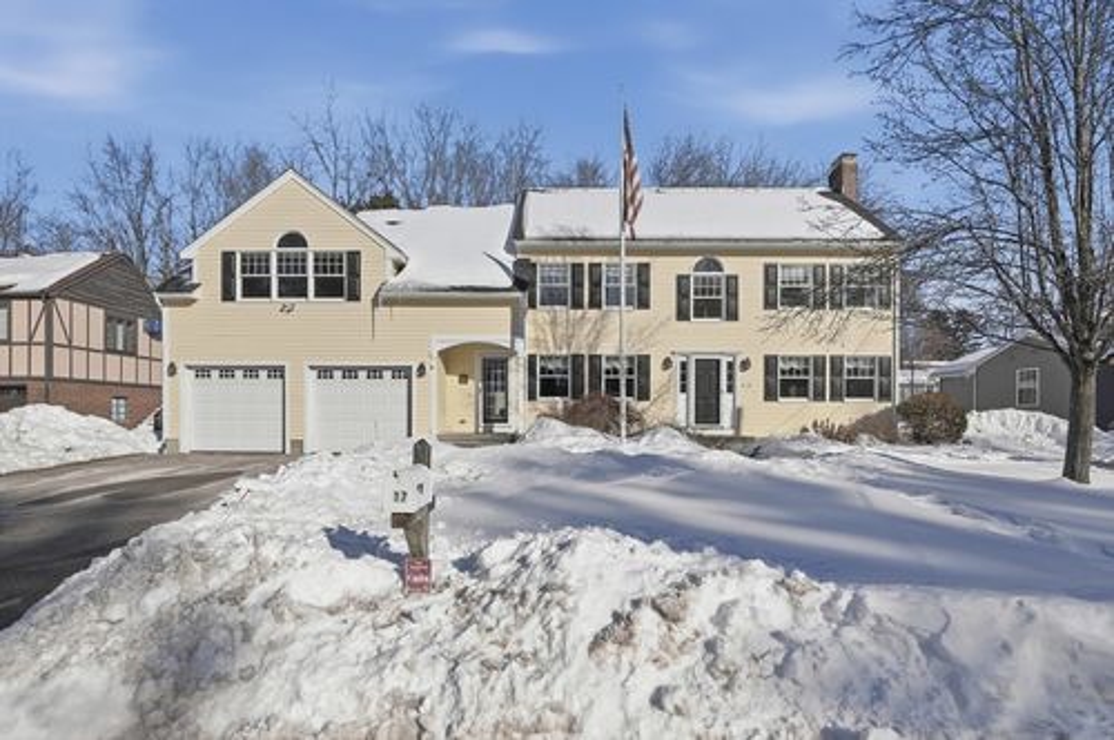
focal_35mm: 16
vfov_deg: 71.9
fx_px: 510
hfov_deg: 95.1
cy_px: 370
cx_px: 557
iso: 400
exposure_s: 1/4000
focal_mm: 11
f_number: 7.1
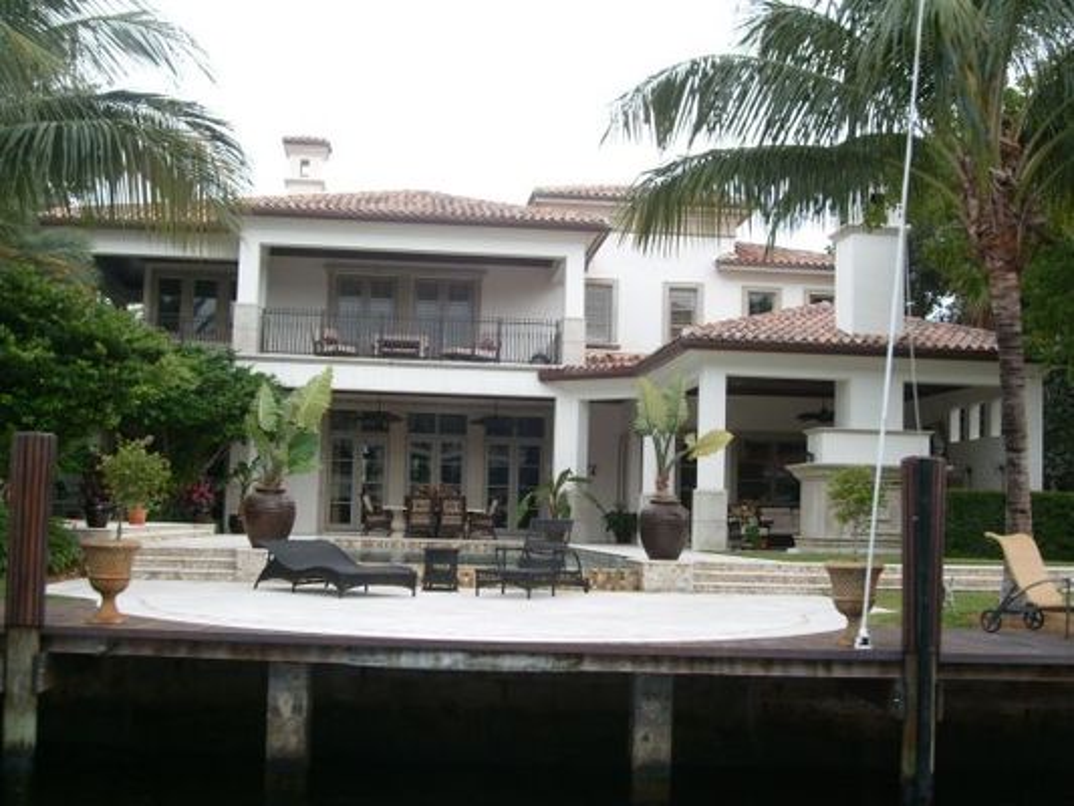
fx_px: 1334
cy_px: 403
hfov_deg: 43.8
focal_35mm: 43
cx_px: 537
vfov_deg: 33.6
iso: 80
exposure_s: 1/125
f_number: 3
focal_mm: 7.2
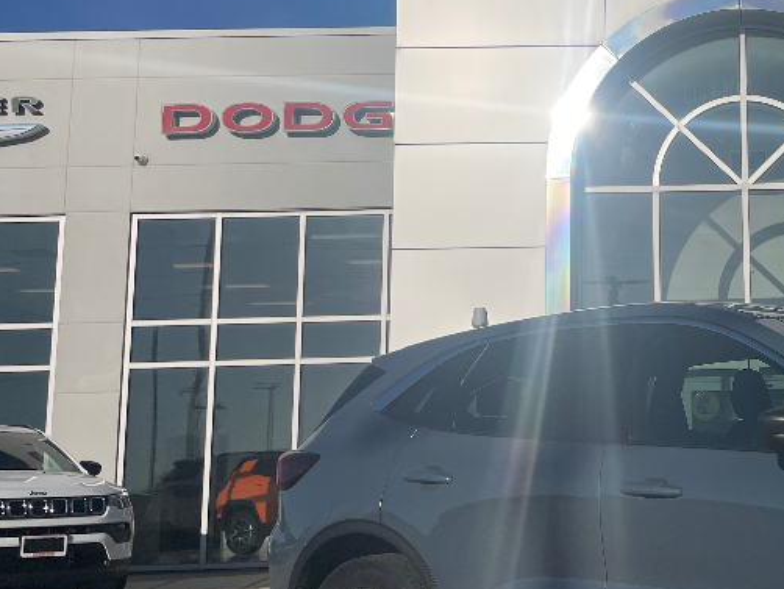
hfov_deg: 33.0
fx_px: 1201
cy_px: 325
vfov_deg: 27.5
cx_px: 795
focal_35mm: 53
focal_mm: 4.2
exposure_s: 1/17241
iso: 40
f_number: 1.6
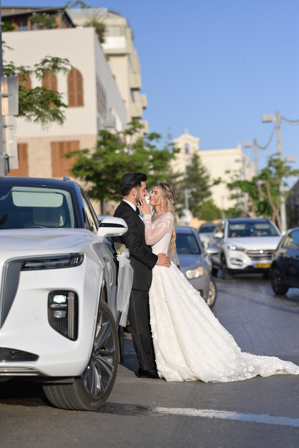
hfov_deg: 16.1
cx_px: 150
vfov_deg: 23.9
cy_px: 224
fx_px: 1059
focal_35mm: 85
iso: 125
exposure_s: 1/5000
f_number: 2.5
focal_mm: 85
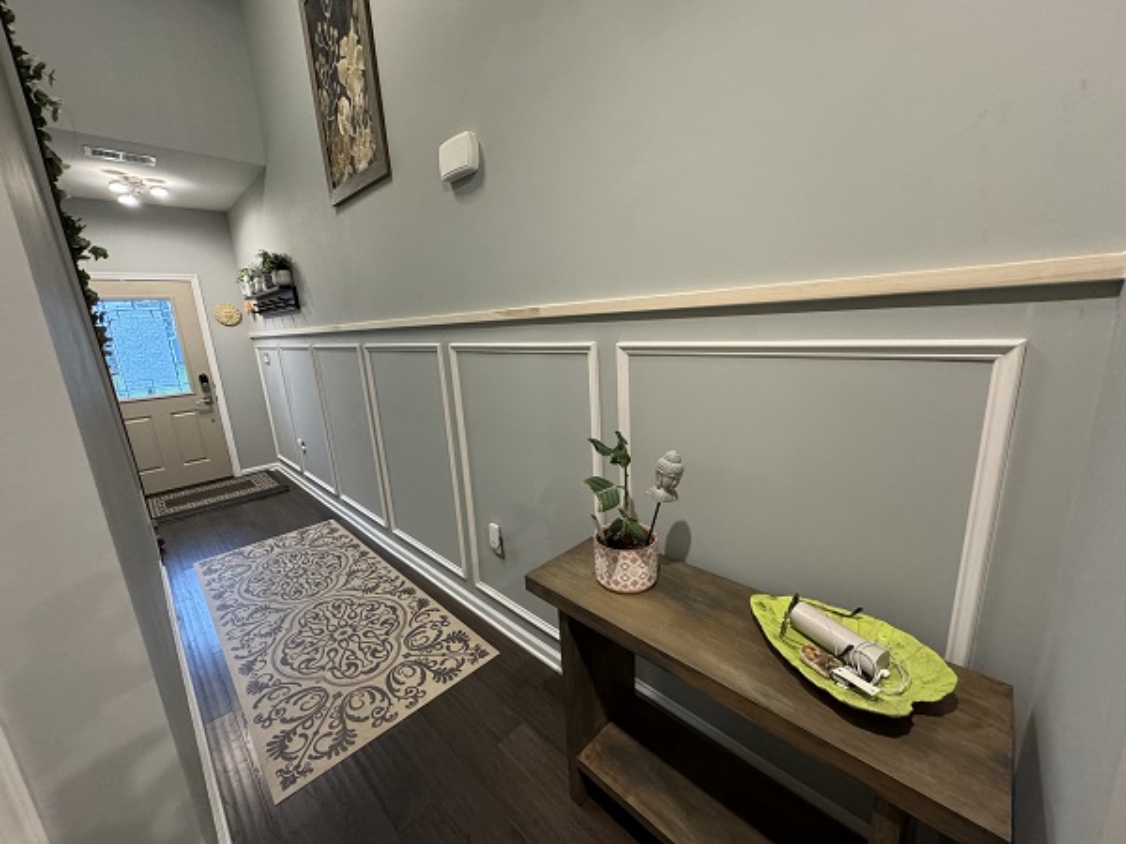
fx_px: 455
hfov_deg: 102.1
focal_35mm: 14
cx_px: 563
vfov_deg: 85.7
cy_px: 422
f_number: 2.2
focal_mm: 2.22
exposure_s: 1/60
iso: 400
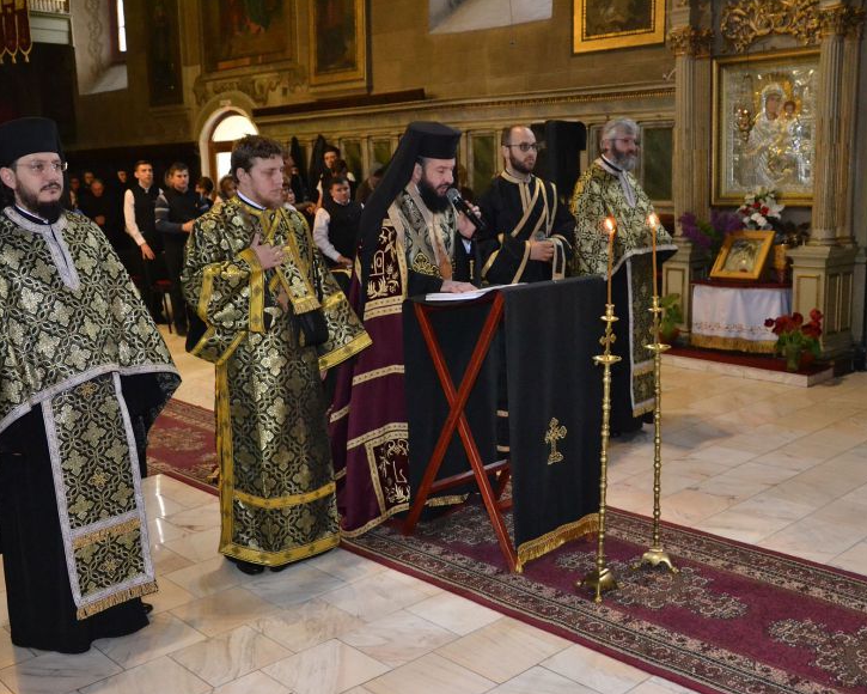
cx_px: 448
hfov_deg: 47.9
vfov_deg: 39.2
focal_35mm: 38
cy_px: 351
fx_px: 975
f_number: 3.8
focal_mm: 22
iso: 3200
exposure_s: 1/60
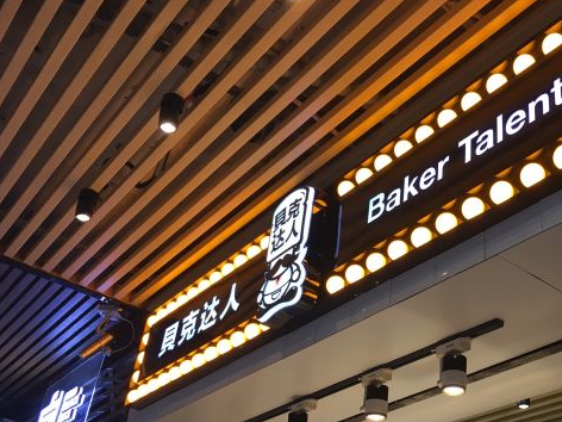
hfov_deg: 42.7
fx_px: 698
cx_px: 413
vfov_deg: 33.0
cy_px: 308
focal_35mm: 43
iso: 25
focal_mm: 4.15
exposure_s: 1/33
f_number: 2.2
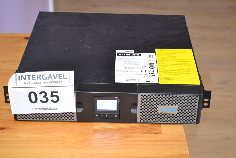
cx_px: 117
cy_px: 79
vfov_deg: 18.7
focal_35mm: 73
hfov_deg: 27.7
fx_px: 479
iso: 2000
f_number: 5.6
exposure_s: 1/60
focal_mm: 48
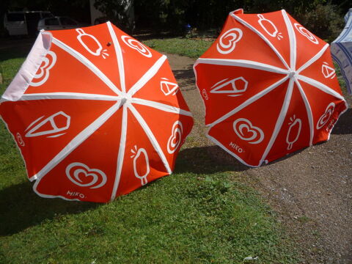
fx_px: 305
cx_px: 176
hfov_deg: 60.0
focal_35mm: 30
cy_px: 132
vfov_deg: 46.8
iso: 100
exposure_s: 1/640
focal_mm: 5.2
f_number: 5.6
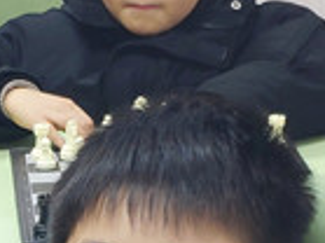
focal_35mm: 136
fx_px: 1276
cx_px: -5
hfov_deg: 14.3
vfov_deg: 10.6
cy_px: 333
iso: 279
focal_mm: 4.22
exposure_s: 1/50
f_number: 1.8
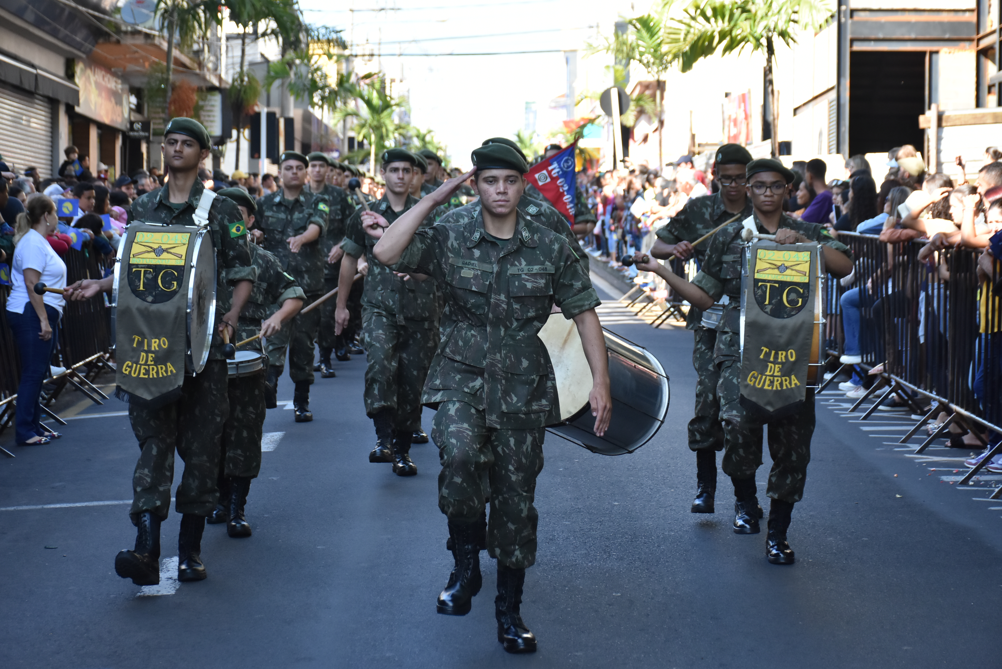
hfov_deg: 26.0
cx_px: 501
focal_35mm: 78
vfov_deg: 17.5
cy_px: 334
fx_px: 2171
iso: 800
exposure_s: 1/640
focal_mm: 52
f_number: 5.6
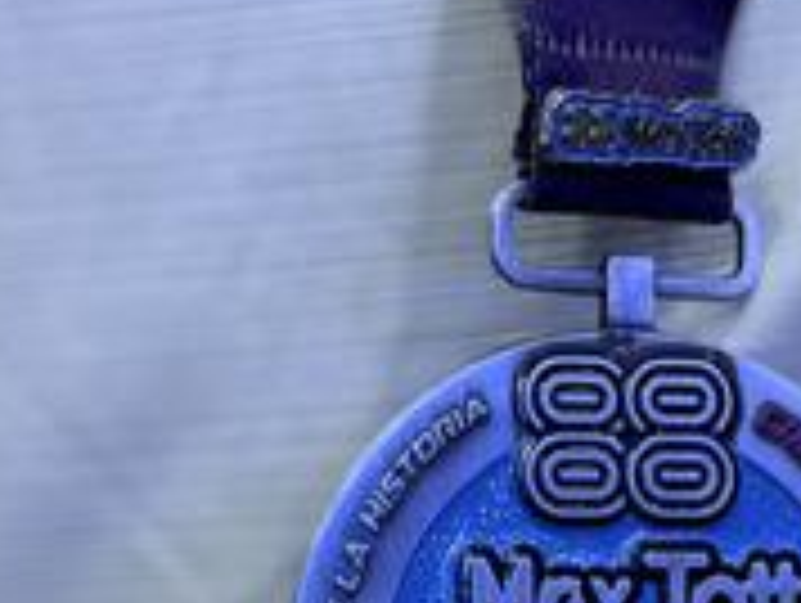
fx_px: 3383
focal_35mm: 146
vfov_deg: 10.1
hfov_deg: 13.4
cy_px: 632
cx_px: 639
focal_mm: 5.96
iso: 125
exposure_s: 1/40
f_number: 1.6
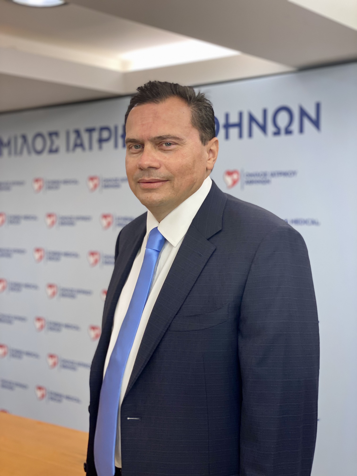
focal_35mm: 52
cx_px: 178
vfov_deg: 36.8
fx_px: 715
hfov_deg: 28.0
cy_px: 238
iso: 80
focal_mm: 6
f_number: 2
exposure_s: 1/100
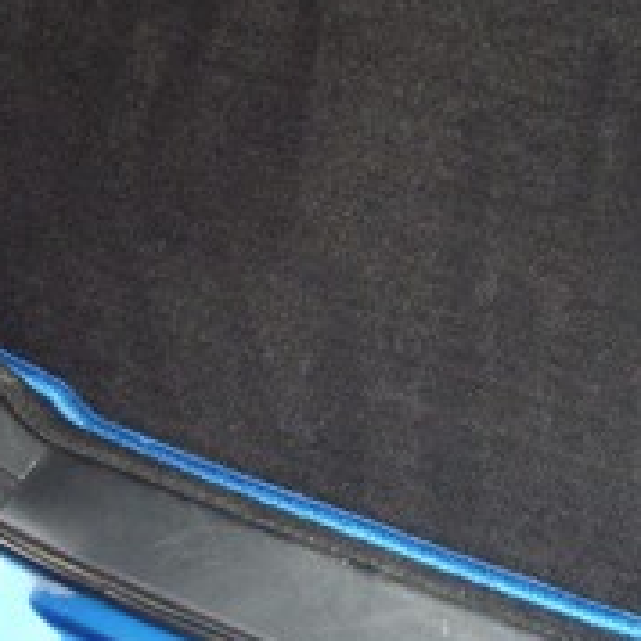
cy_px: 301
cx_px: 421
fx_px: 1571
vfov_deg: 23.1
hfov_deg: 23.0
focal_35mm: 75
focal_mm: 6
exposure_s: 1/50
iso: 160
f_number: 2.7
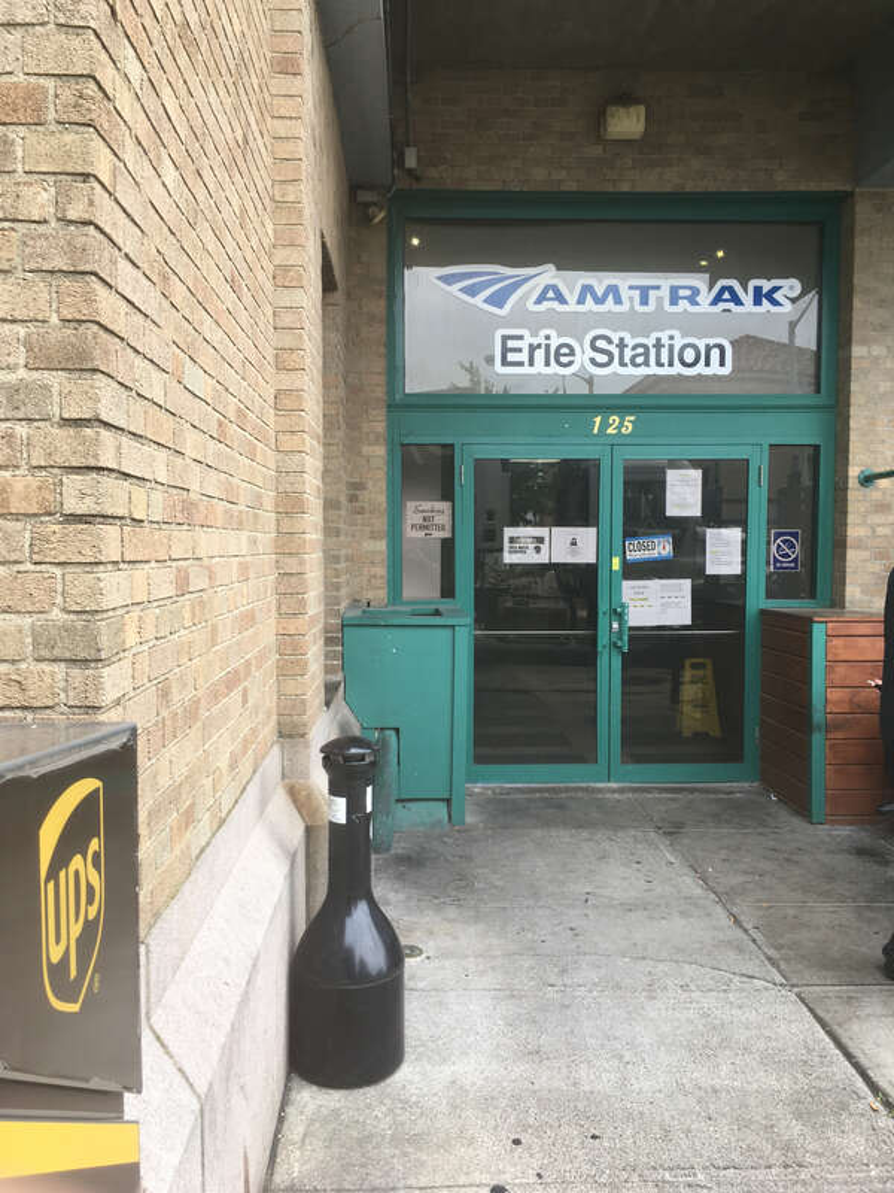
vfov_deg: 61.7
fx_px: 999
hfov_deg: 48.2
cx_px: 447
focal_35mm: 29
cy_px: 596
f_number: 2.2
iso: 25
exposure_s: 1/174
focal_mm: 4.15
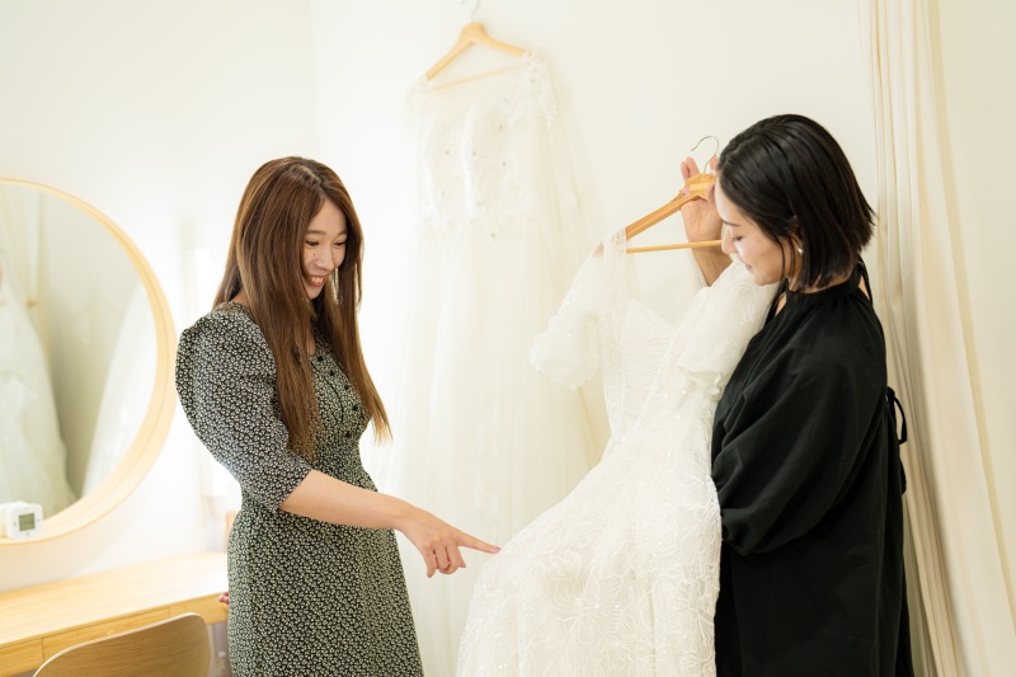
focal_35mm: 50
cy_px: 338
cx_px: 508
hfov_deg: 39.6
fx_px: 1411
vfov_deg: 27.0
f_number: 2.2
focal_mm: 50
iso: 200
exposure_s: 1/100
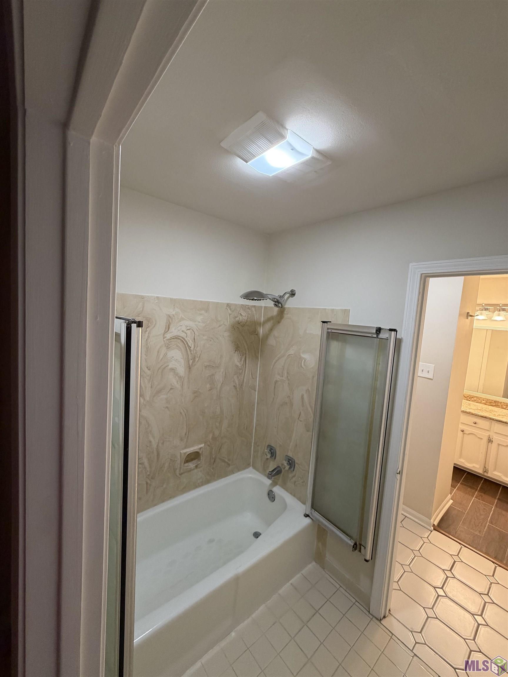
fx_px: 274
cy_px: 338
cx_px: 254
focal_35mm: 14
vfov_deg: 102.1
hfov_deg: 85.7
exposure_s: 1/60
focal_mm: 2.22
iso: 320
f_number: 2.2
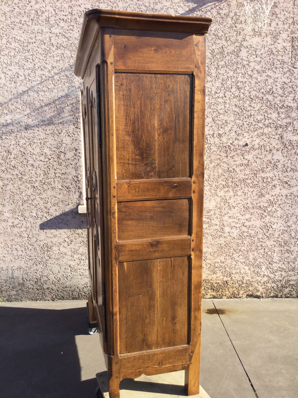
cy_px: 199
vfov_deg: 58.4
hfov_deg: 45.4
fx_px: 356
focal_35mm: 31
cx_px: 149
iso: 25
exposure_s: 1/539
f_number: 2.4
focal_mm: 3.3
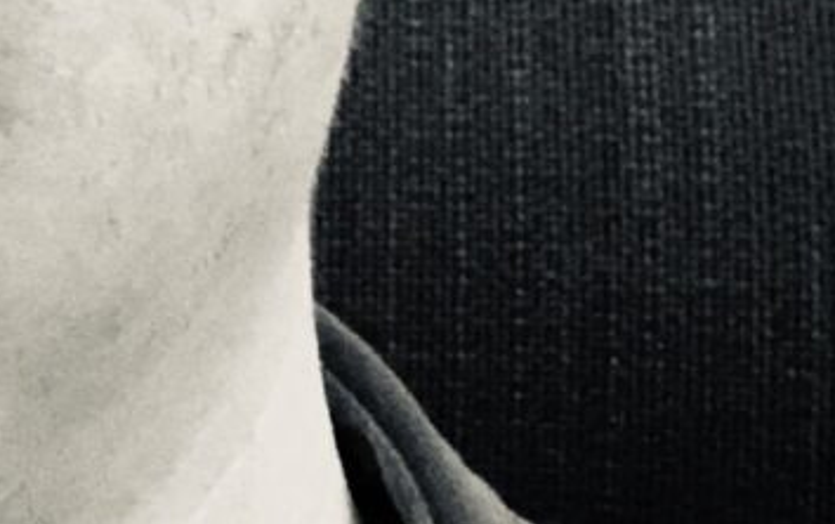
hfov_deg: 13.2
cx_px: -264
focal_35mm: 153
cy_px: 12
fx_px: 3485
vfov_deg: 8.5
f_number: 2.2
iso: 500
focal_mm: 2.87
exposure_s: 1/17
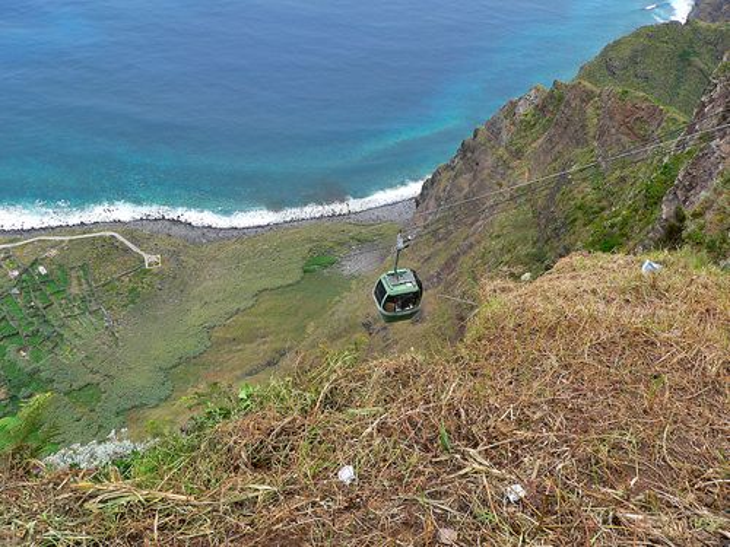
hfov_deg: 51.4
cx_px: 365
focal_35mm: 36
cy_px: 274
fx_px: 759
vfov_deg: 39.7
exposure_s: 1/500
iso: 80
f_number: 4
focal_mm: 6
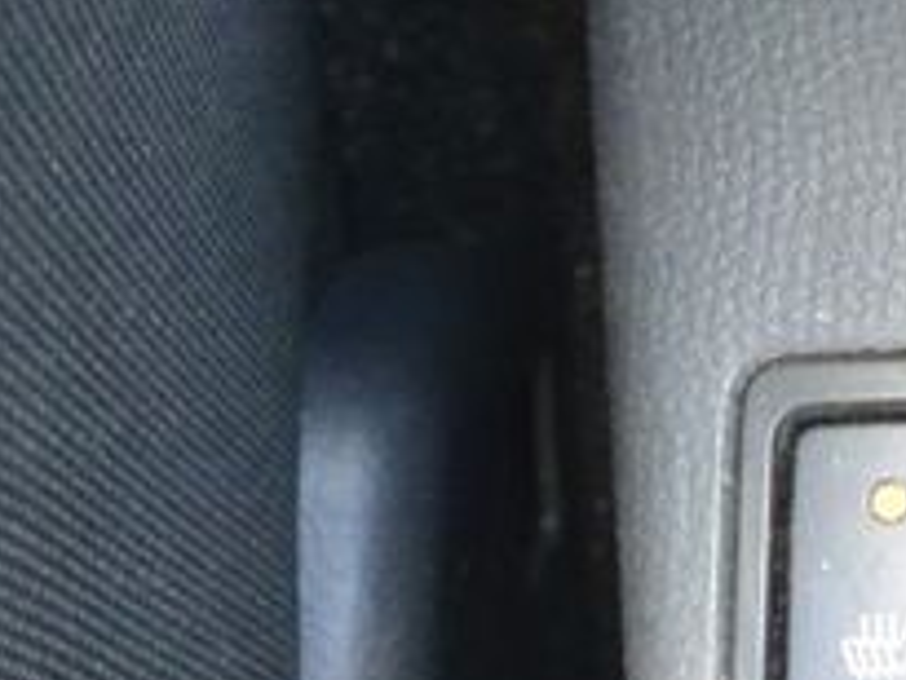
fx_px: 3640
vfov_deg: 10.6
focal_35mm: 139
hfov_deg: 13.1
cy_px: 64
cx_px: 1529
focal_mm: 11
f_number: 3.5
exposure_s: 1/40
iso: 800
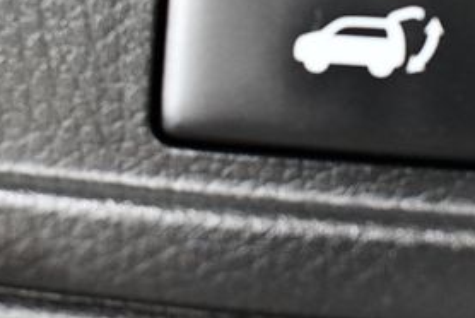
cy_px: 84
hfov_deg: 24.2
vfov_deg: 16.4
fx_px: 1096
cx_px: 343
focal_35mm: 83
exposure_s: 1/100
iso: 3200
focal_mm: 18
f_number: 3.5
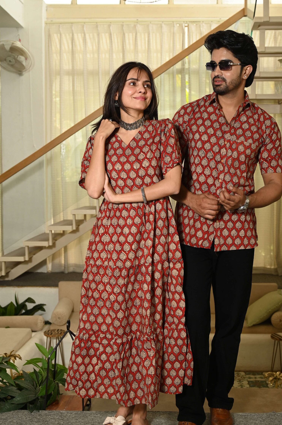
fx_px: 541
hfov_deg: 29.2
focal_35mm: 46
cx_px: 162
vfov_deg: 42.8
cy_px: 218
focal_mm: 40
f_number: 5
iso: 320
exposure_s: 1/160
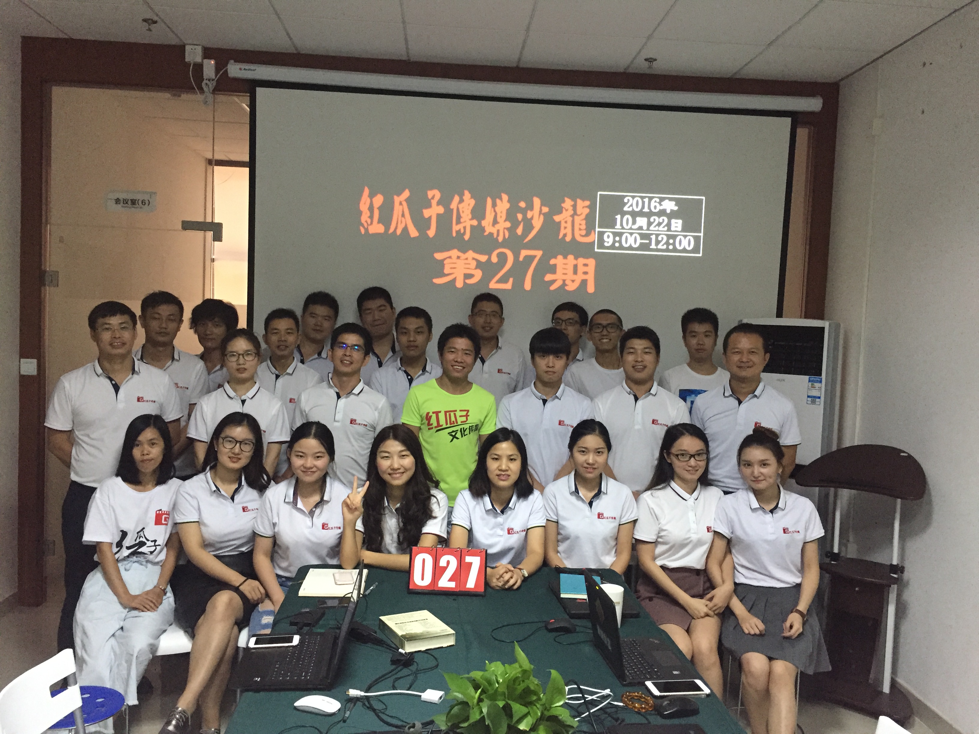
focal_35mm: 29
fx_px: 820
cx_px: 490
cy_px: 367
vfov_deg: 48.2
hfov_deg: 61.7
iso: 250
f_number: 2.2
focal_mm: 4.15
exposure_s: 1/20
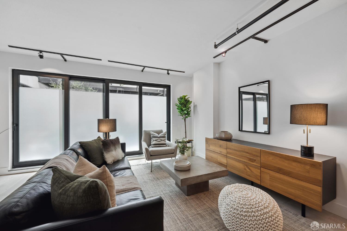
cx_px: 174
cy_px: 116
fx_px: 135
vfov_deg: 81.2
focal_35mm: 14
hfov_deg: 104.3
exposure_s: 1/10
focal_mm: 14
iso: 100
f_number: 8
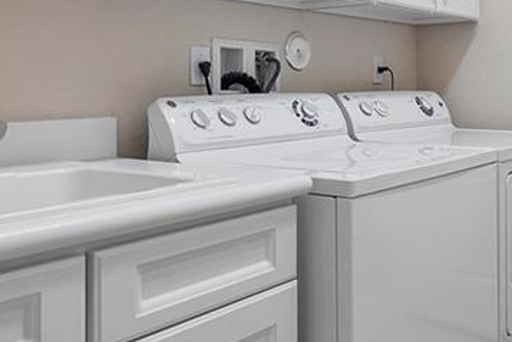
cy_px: 93
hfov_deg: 44.0
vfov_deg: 30.8
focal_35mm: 43
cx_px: 381
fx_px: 612
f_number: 9
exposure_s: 1/10
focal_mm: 10
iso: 250
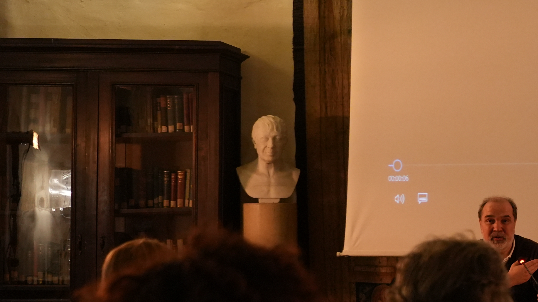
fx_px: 1441
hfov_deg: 19.4
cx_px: 713
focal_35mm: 101
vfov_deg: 12.0
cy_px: 181
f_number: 4
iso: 2500
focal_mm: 34
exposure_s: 1/40
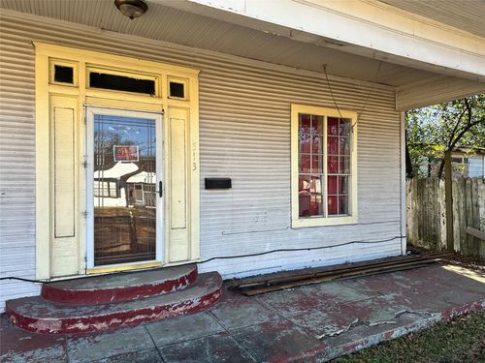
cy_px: 182
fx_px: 336
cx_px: 242
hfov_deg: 71.6
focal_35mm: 24
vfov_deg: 56.8
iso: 80
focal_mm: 6.86
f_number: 1.78
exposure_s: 1/680
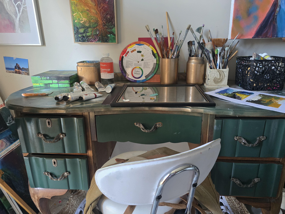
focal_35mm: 23
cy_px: 107
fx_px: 189
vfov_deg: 58.9
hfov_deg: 73.9
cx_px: 142
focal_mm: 6.3
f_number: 1.7
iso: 640
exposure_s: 1/120
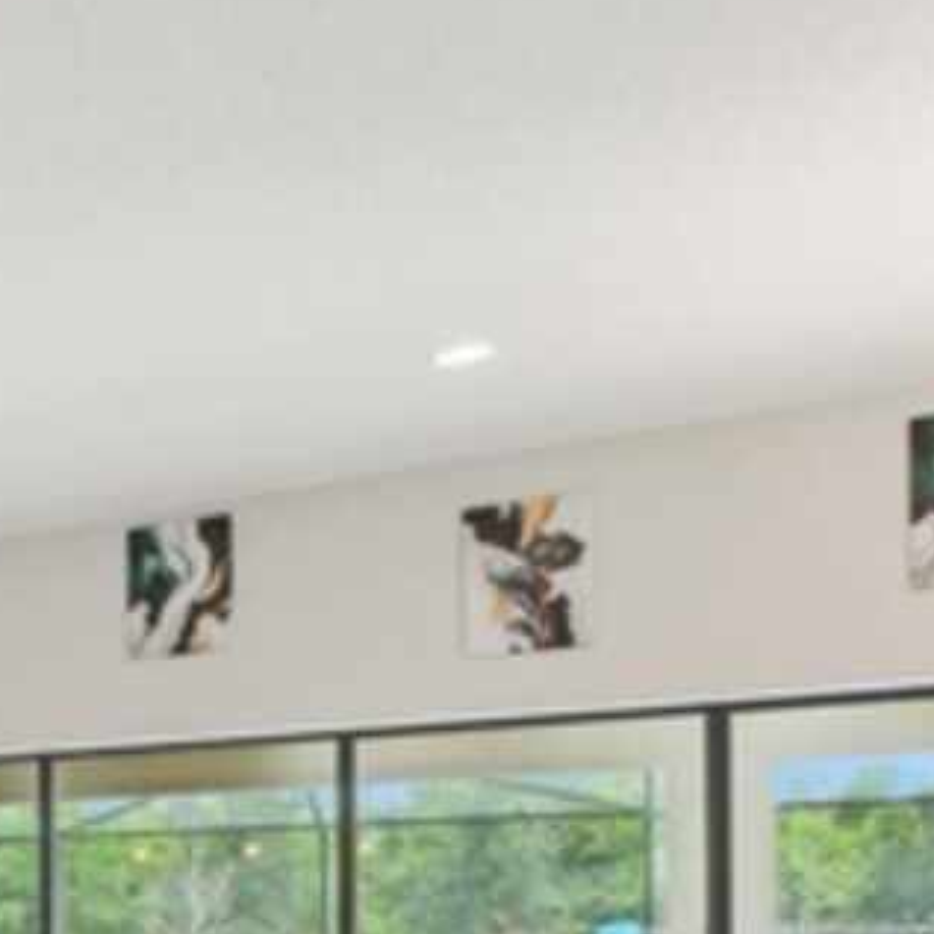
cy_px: 925
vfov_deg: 32.6
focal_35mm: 48
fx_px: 1465
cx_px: -893
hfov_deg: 19.9
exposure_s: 1/8
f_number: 8
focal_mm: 14
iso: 200
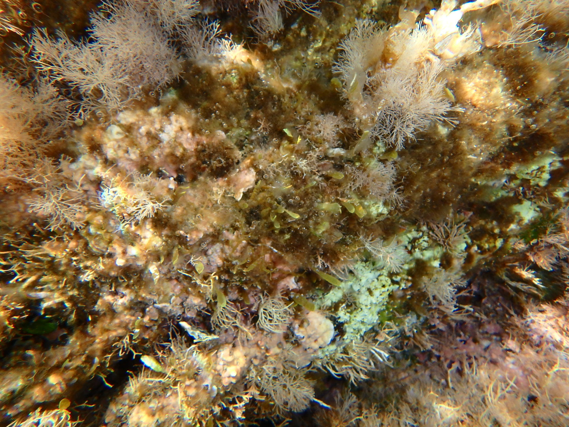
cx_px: 284
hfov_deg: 79.0
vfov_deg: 63.4
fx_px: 345
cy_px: 214
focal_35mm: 21
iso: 125
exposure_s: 1/500
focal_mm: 3.7
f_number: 3.5
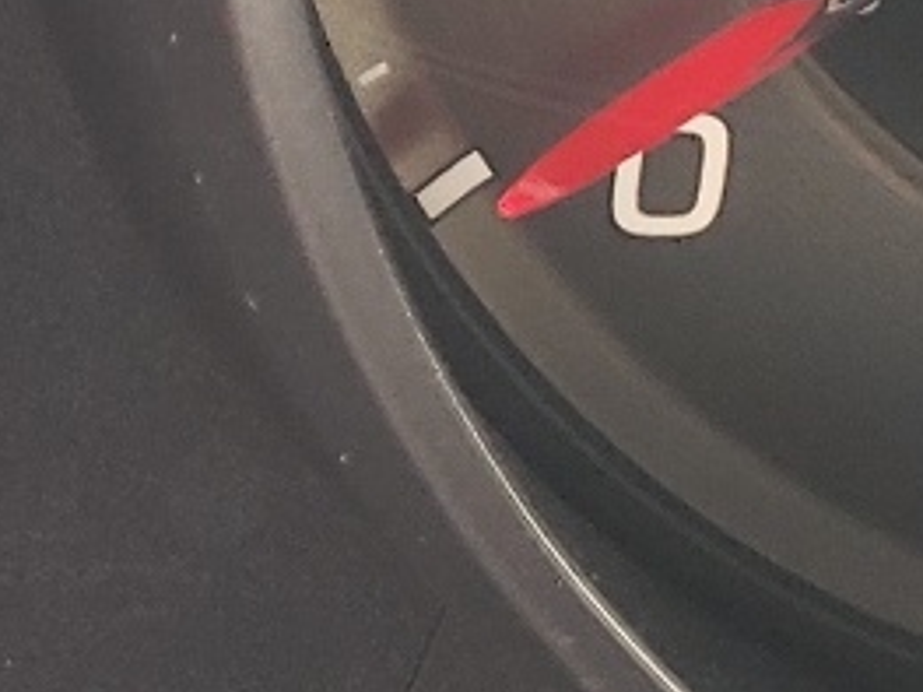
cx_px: -418
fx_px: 4211
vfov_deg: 8.7
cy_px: -878
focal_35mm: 158
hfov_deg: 12.0
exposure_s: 1/100
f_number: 1.5
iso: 96
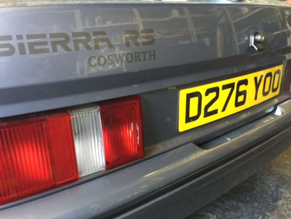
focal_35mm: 29
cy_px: 110
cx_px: 146
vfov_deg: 48.2
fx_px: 244
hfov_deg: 61.7
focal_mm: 4.15
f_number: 2.2
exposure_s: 1/8
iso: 125
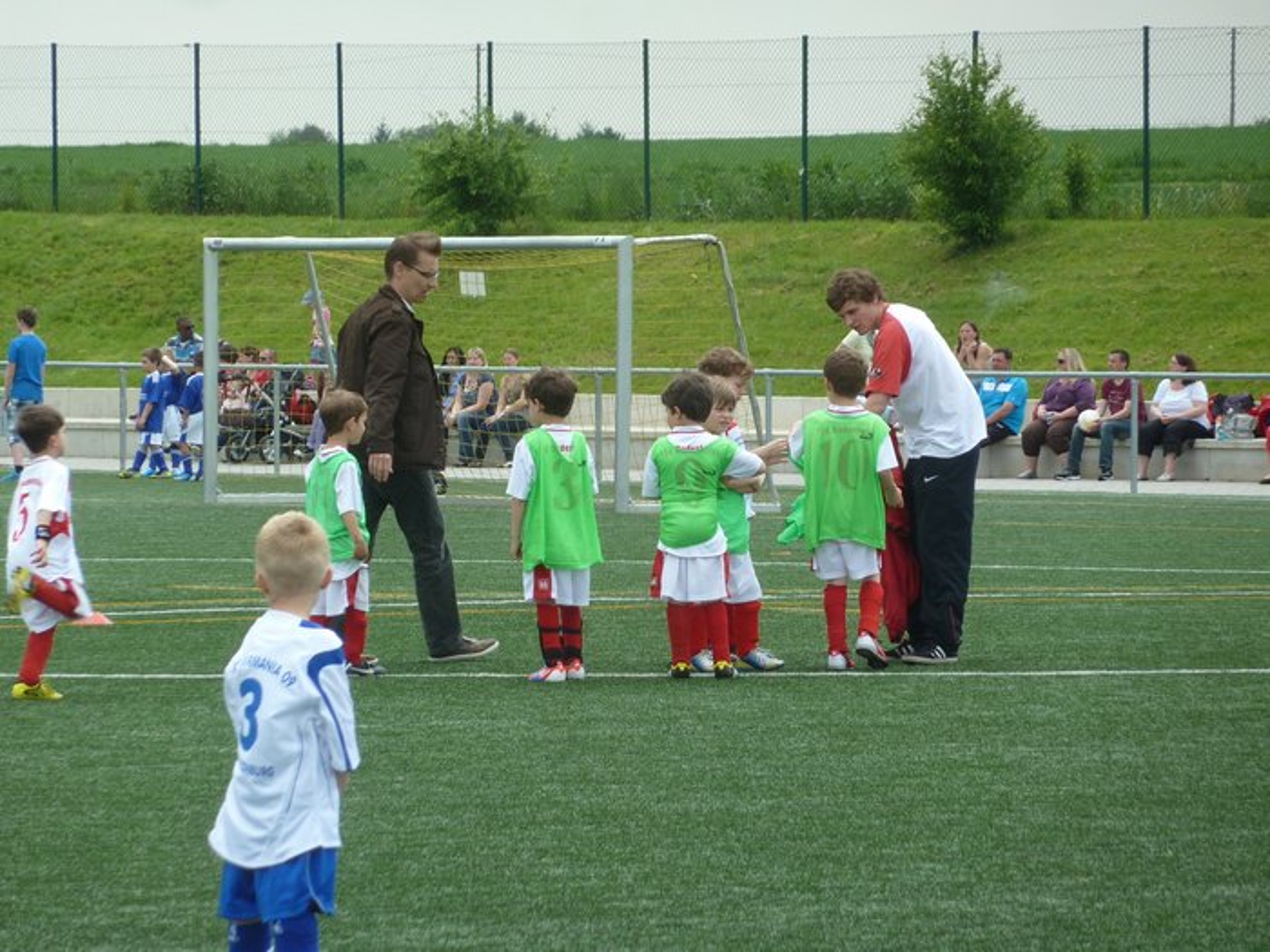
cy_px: 476
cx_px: 635
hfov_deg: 6.6
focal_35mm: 300
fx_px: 11006
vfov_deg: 5.0
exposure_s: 1/200
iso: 80
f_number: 4.9
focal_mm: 49.2
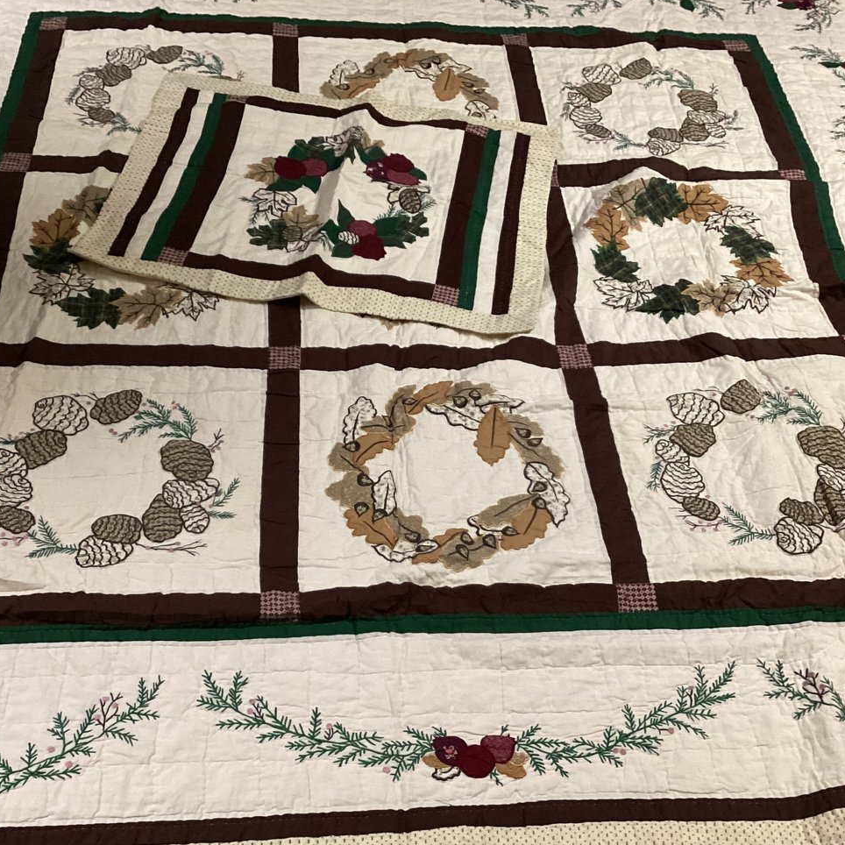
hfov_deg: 39.1
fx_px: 1188
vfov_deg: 39.1
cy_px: 459
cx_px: 388
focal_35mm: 43
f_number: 2.4
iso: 320
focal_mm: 3.3
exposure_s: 1/40
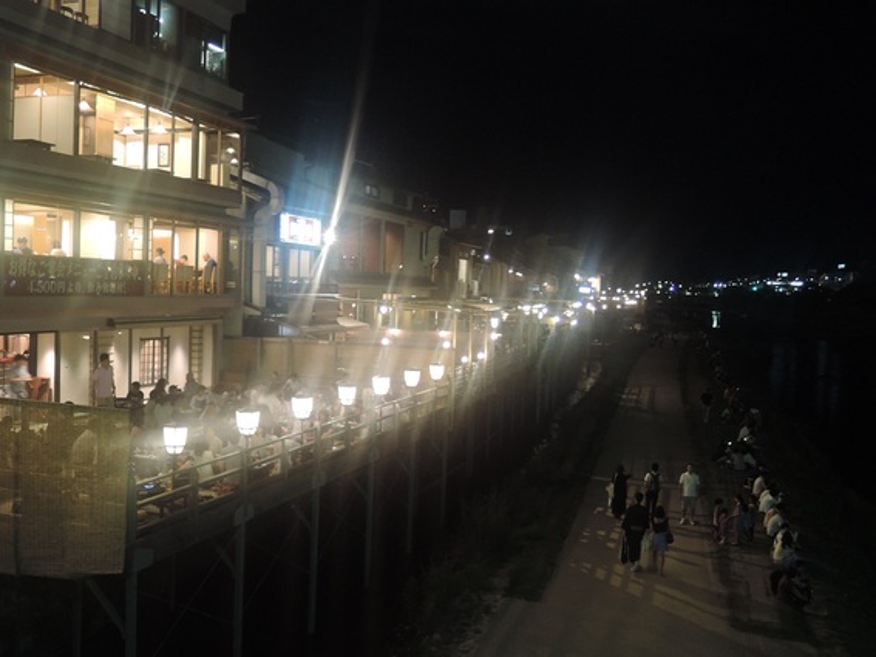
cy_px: 328
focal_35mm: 35
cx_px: 438
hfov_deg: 52.6
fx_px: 886
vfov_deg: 40.7
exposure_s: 1/8
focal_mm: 7.5
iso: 500
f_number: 2.5
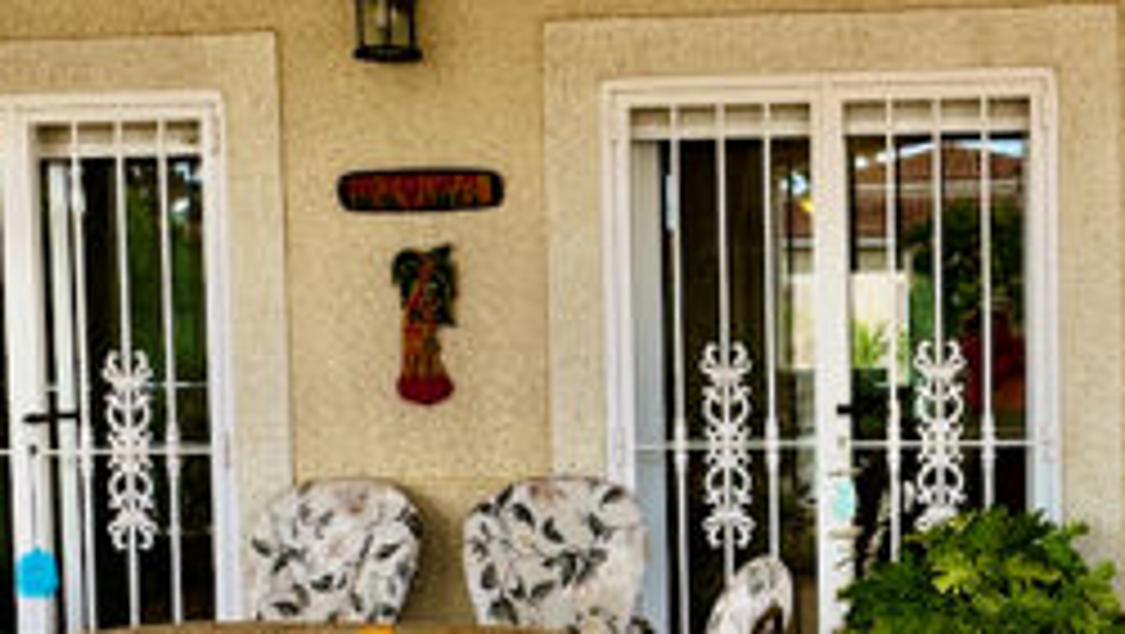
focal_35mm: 43
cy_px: 355
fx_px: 1284
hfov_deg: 44.9
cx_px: 907
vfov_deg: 27.7
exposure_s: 1/257
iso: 40
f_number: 2.2
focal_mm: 2.22
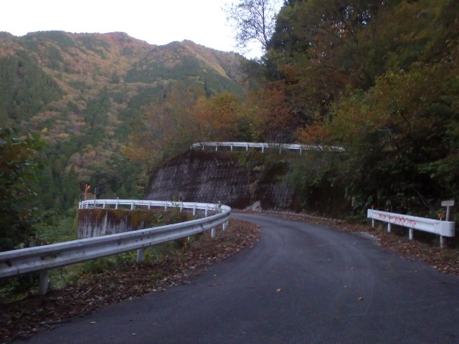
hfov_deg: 63.4
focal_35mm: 28
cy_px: 172
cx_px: 230
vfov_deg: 49.7
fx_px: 371
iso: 1000
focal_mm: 5
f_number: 3.9
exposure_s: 1/8
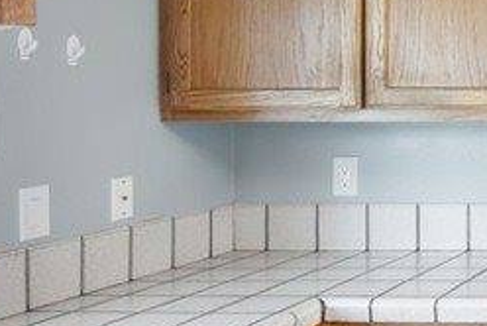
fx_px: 894
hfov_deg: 22.0
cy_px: 78
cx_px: 823
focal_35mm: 66
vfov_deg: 20.5
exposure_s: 20
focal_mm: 16
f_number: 20
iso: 100
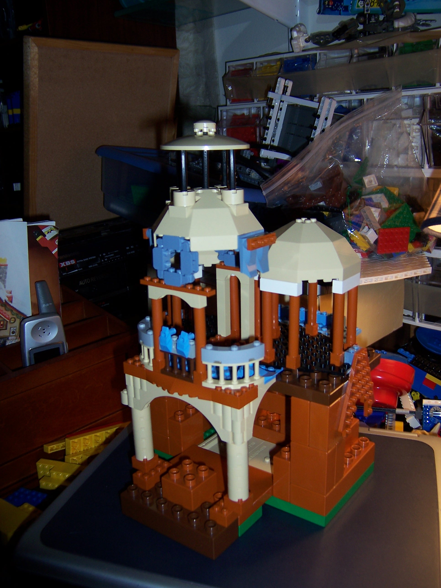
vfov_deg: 55.4
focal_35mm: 33
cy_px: 294
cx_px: 220
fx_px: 561
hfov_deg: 42.9
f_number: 2.8
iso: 80
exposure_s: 1/60
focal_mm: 5.5
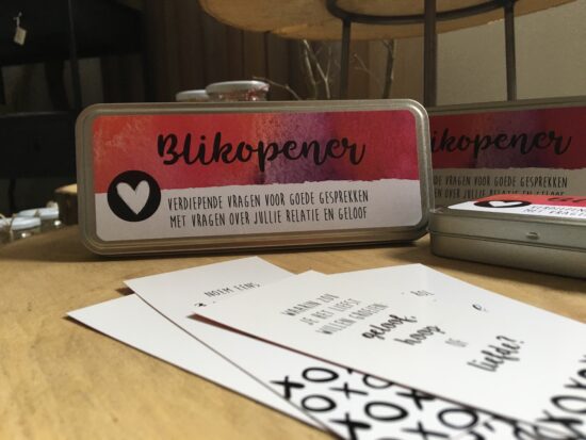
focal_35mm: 29
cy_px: 220
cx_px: 293
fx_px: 491
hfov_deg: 61.6
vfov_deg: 48.3
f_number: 2.2
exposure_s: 1/33
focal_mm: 4.15
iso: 50
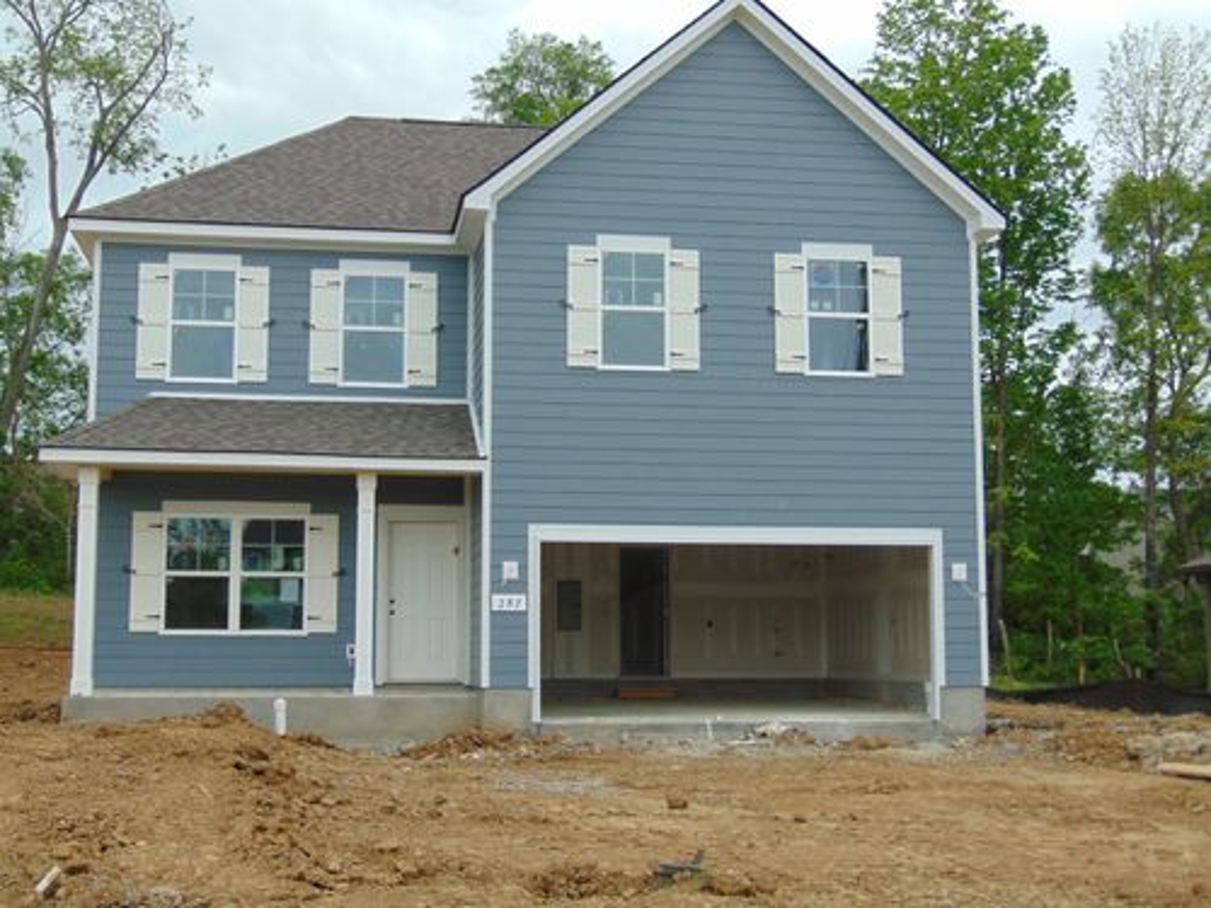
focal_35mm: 50
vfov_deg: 29.1
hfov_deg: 38.2
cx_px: 606
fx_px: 1749
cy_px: 454
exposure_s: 1/250
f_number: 3.5
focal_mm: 9
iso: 80
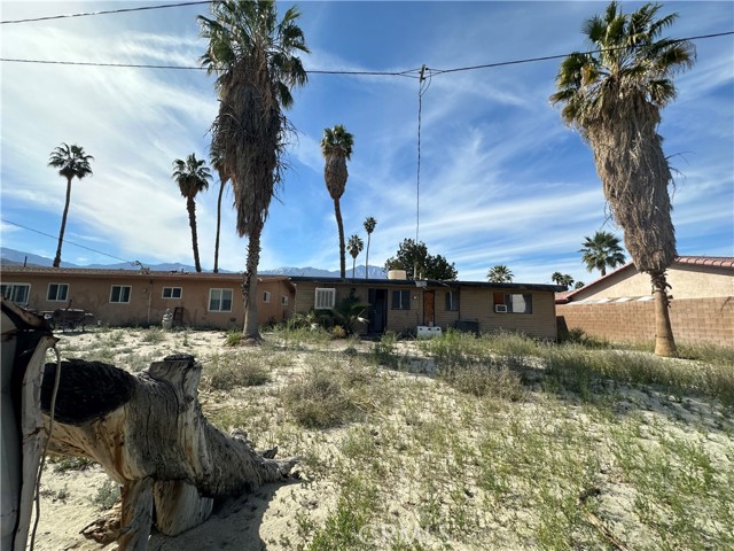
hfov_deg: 102.1
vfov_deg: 85.7
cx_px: 367
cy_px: 276
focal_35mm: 14
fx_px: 297
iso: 50
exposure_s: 1/2506
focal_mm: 2.22
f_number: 2.2
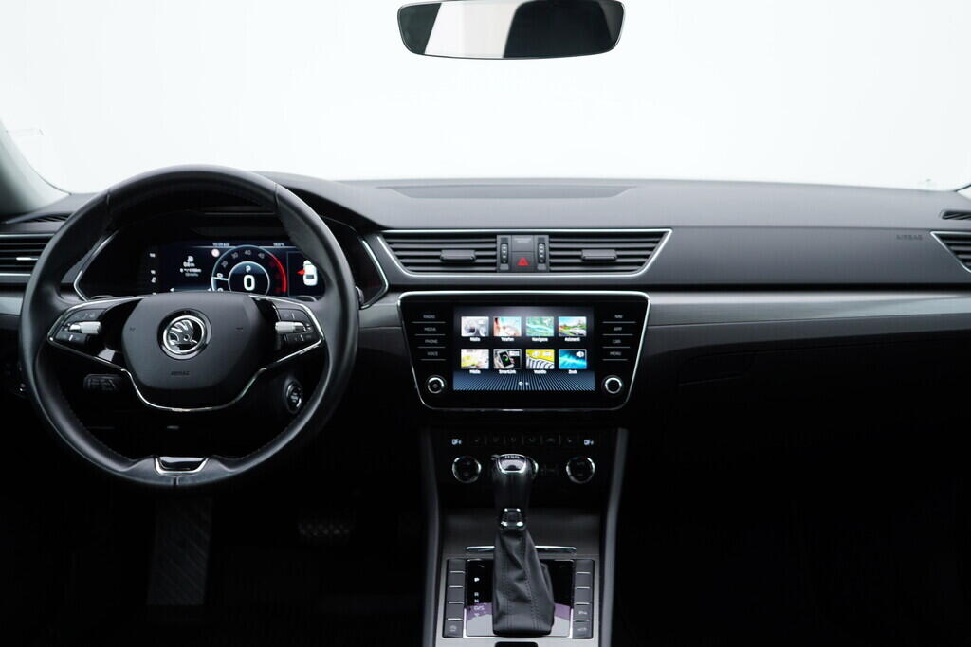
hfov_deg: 53.1
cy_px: 324
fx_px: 971
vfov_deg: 36.9
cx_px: 486
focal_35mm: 36
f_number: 3.2
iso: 125
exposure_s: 1/50
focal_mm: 24
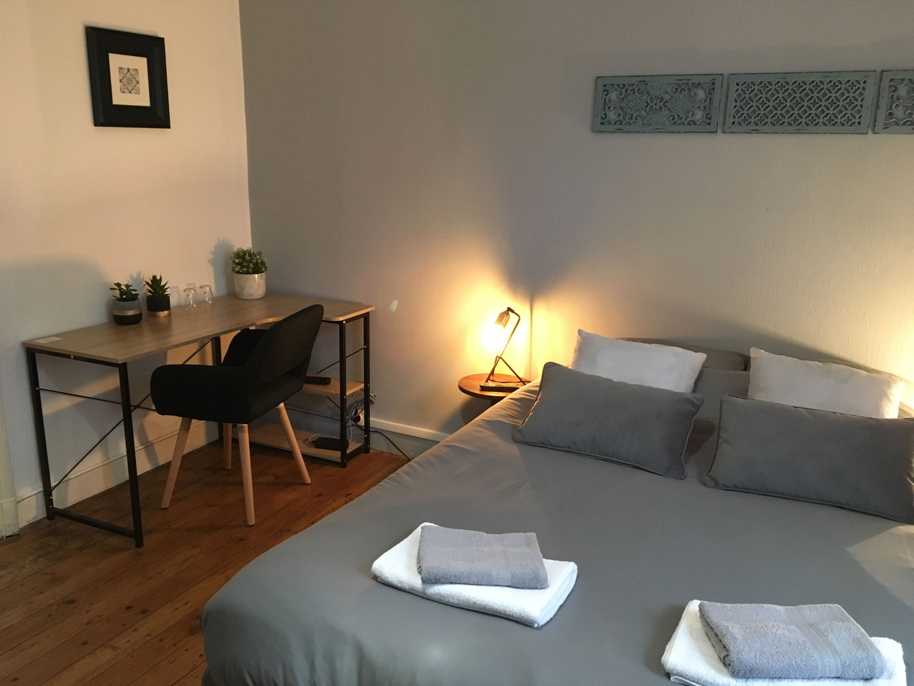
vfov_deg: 48.2
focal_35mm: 29
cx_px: 457
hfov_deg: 61.7
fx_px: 766
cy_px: 343
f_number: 2.2
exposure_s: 1/25
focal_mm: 4.15
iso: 200
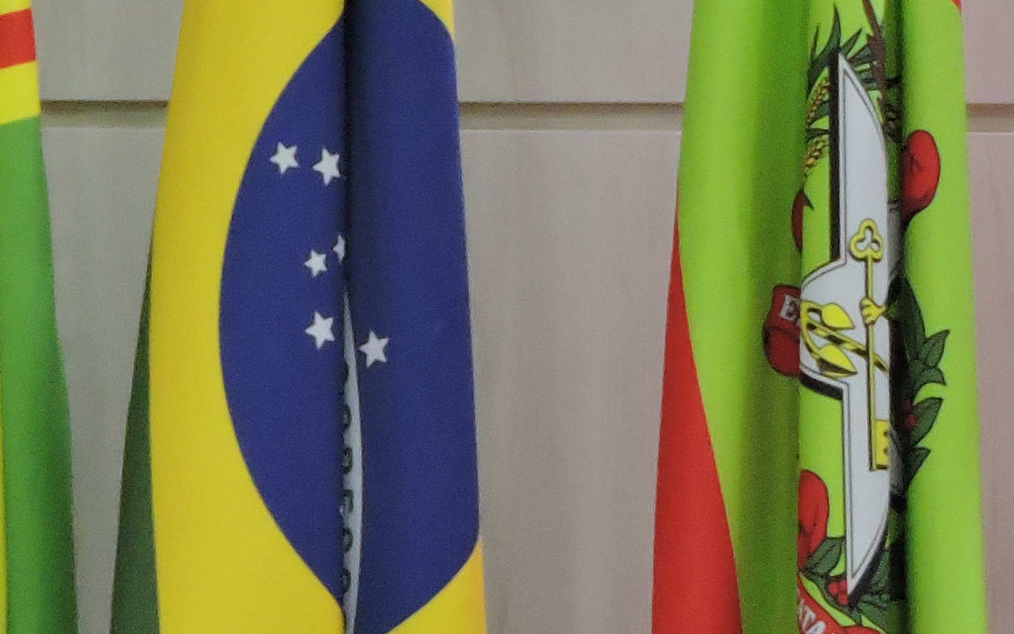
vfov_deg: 2.8
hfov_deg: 4.5
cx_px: -422
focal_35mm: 464
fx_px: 12822
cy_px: 520
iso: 800
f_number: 4.3
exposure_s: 1/40
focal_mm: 24.1
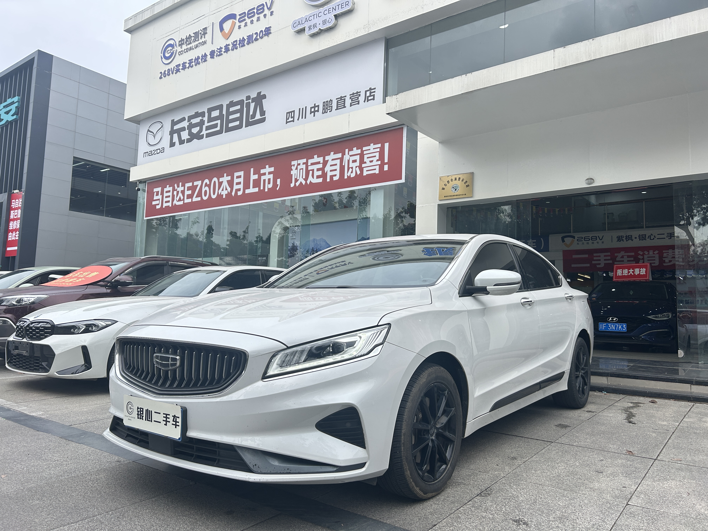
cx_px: 354
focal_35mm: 26
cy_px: 266
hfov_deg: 67.3
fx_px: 532
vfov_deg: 53.1
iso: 50
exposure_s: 1/674
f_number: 1.5
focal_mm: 5.7
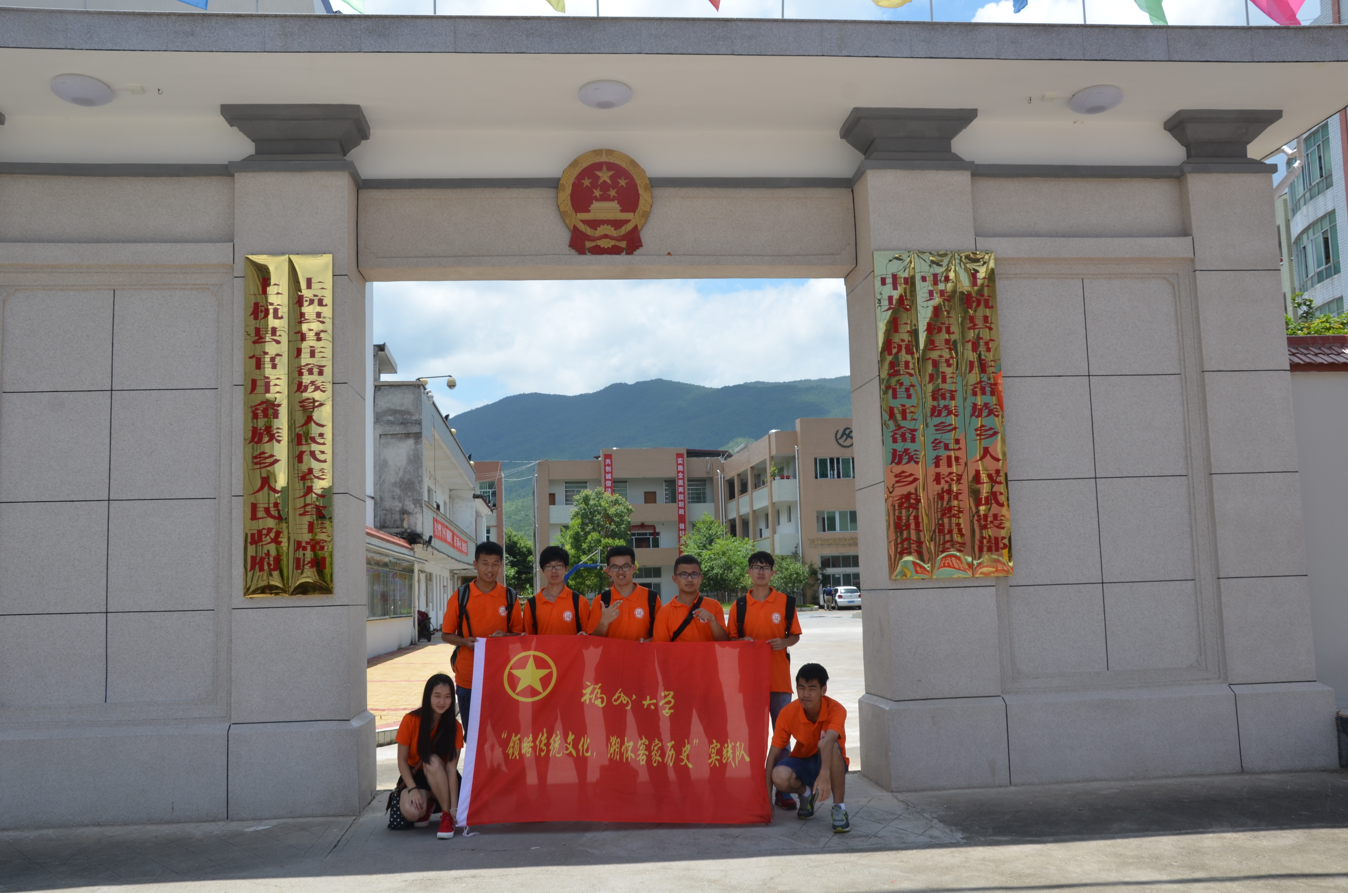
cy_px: 446
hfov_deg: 57.3
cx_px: 674
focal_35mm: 33
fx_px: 1233
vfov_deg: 39.8
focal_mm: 22
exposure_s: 1/250
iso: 125
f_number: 8
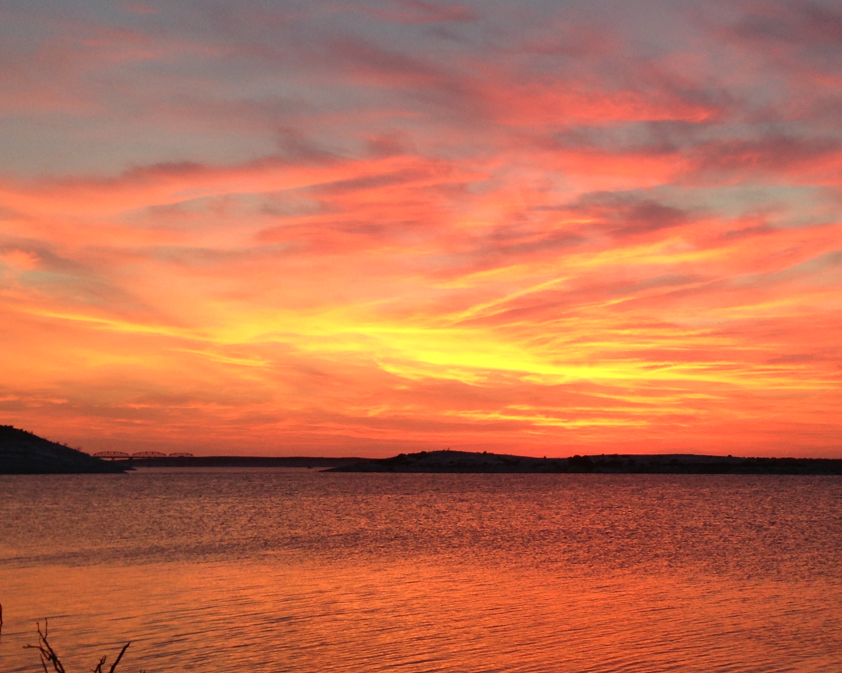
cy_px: 321
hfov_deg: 34.5
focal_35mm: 54
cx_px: 546
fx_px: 1346
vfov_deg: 28.1
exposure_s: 1/30
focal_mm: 4.13
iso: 64
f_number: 2.4
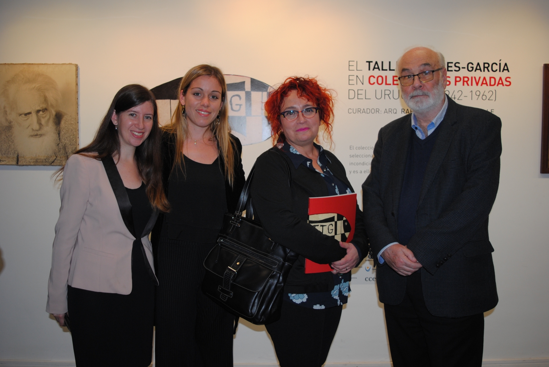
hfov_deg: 55.0
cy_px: 184
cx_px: 274
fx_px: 527
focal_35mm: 34
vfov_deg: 38.5
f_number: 3.8
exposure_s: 1/60
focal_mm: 23
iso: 200
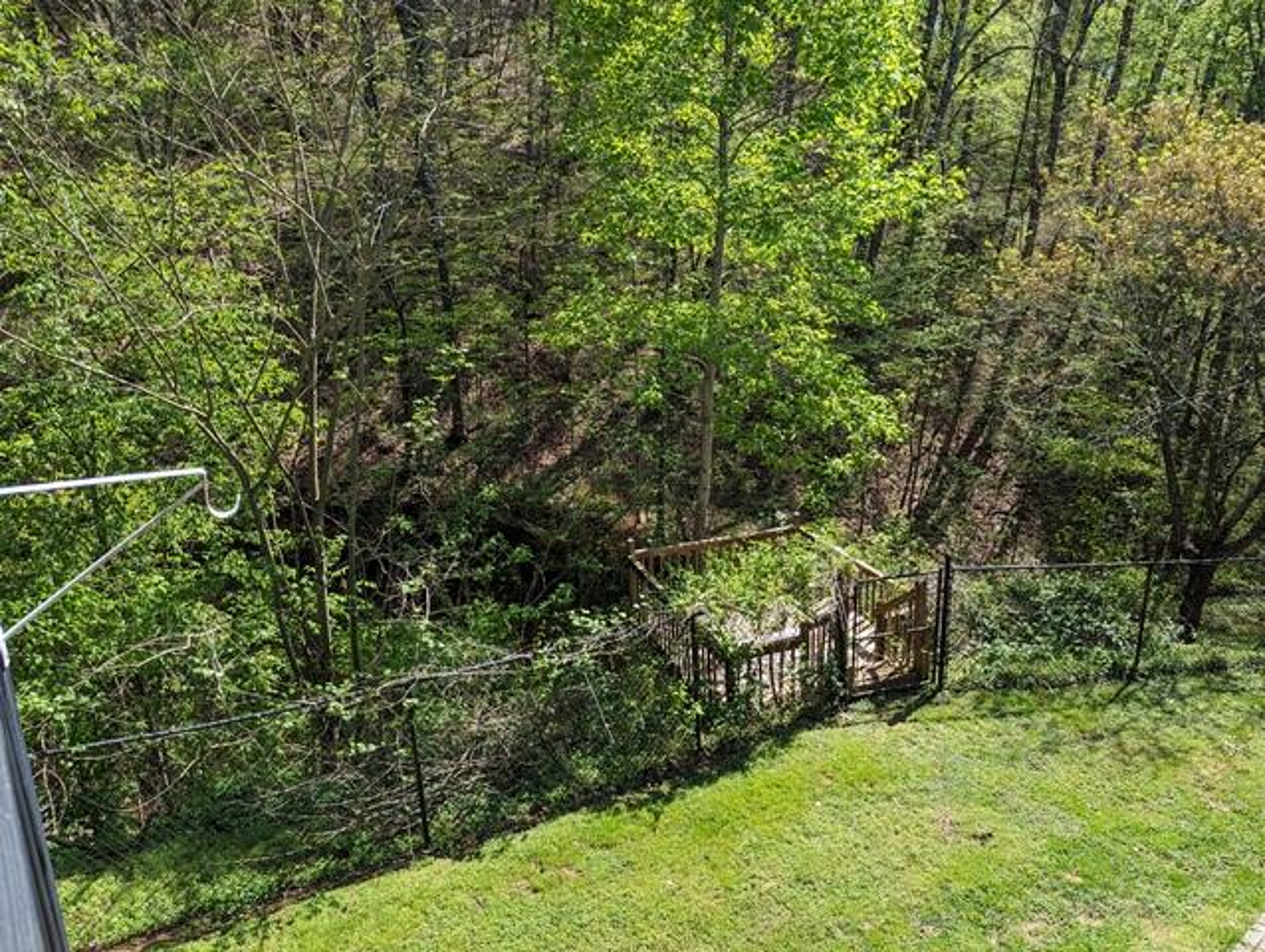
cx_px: 632
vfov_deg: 56.9
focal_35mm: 24
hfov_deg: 71.5
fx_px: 878
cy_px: 476
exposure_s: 1/735
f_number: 1.85
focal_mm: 6.81
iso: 42
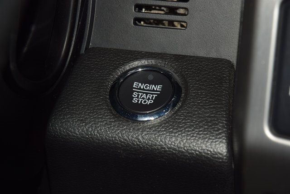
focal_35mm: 105
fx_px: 846
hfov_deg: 19.5
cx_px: 145
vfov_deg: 13.0
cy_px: 97
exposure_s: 1/125
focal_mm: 70
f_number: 8
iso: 100
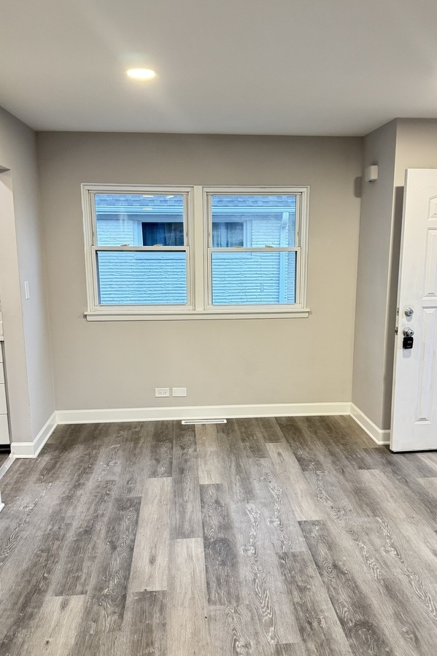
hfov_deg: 43.5
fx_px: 546
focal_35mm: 30
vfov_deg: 61.9
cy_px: 347
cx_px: 239
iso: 400
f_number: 1.78
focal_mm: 6.76
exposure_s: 1/60
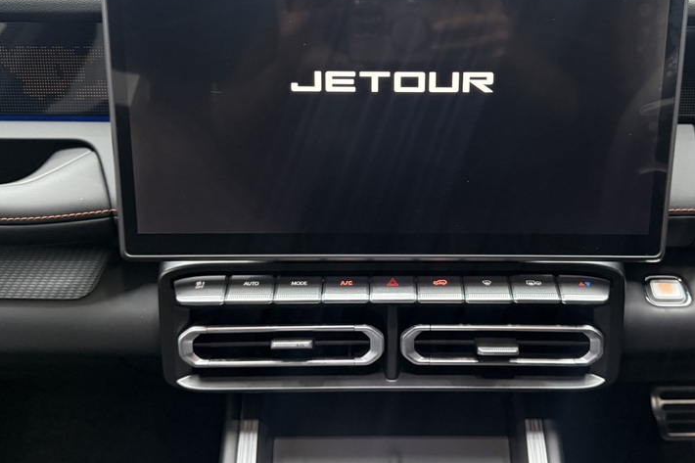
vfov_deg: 36.6
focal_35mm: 36
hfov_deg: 53.0
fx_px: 695
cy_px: 174
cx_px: 391
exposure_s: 1/33
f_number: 1.78
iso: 800
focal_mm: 6.76
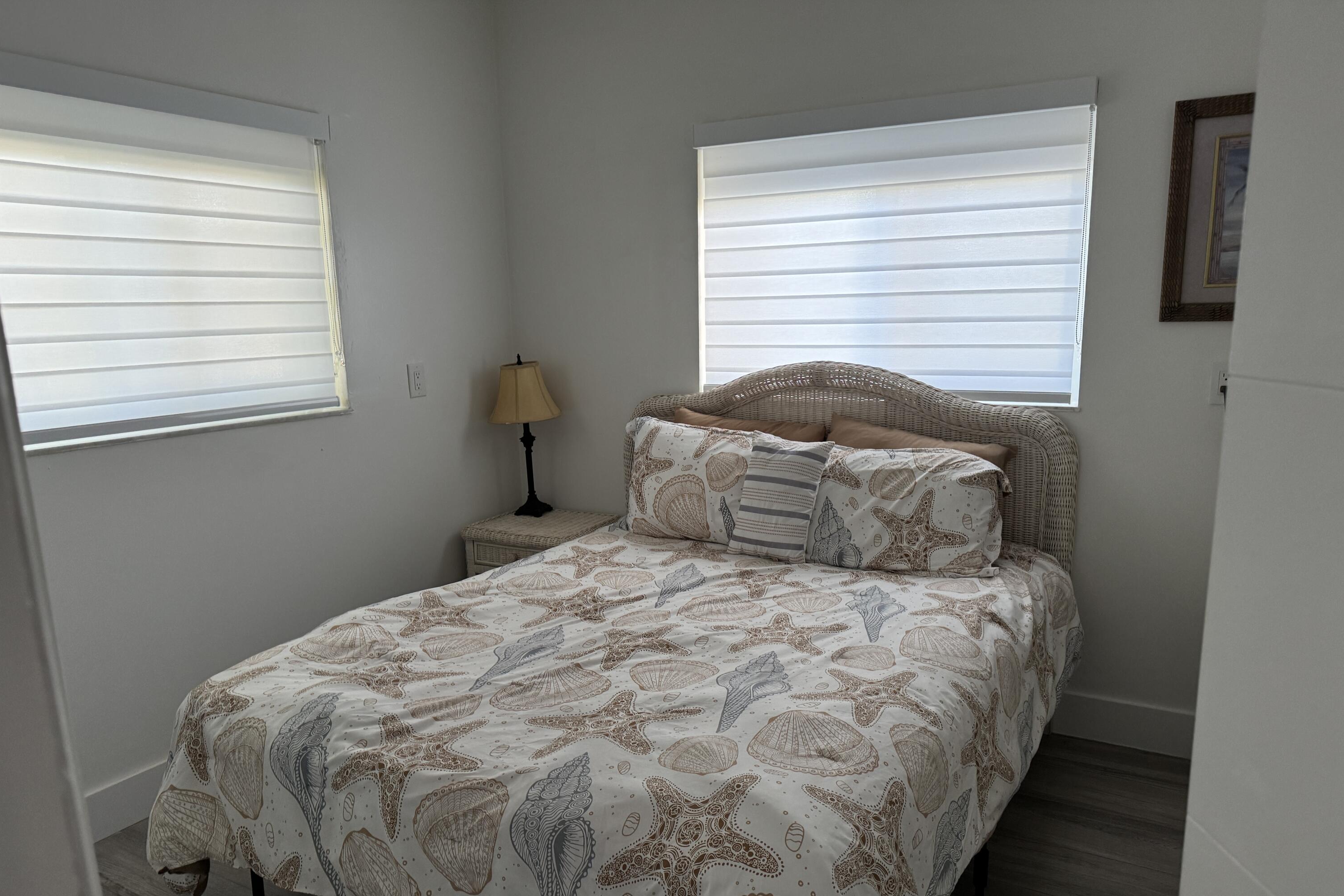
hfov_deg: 71.5
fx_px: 933
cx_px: 671
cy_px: 503
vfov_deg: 51.2
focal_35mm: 25
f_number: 1.78
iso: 200
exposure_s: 1/68
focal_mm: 6.76
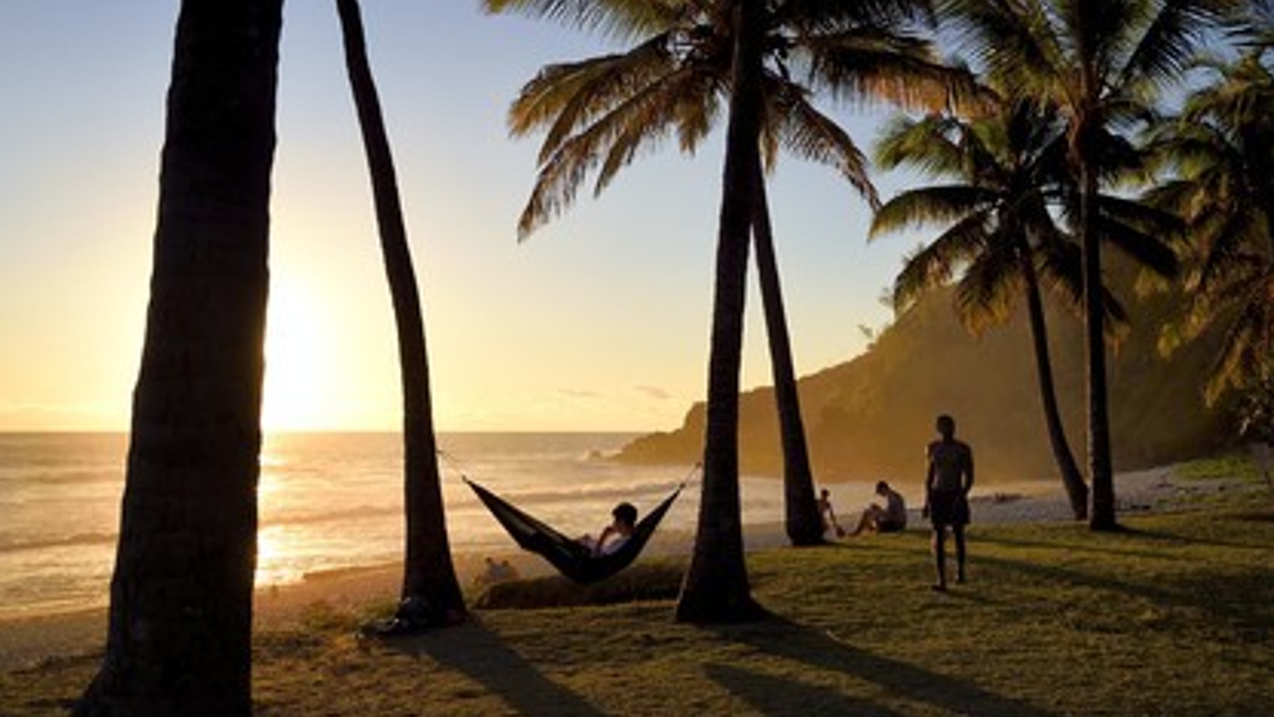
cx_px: 637
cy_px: 325
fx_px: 1216
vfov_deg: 32.8
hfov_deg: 55.3
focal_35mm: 36
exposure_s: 1/250
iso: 200
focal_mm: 34
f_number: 13
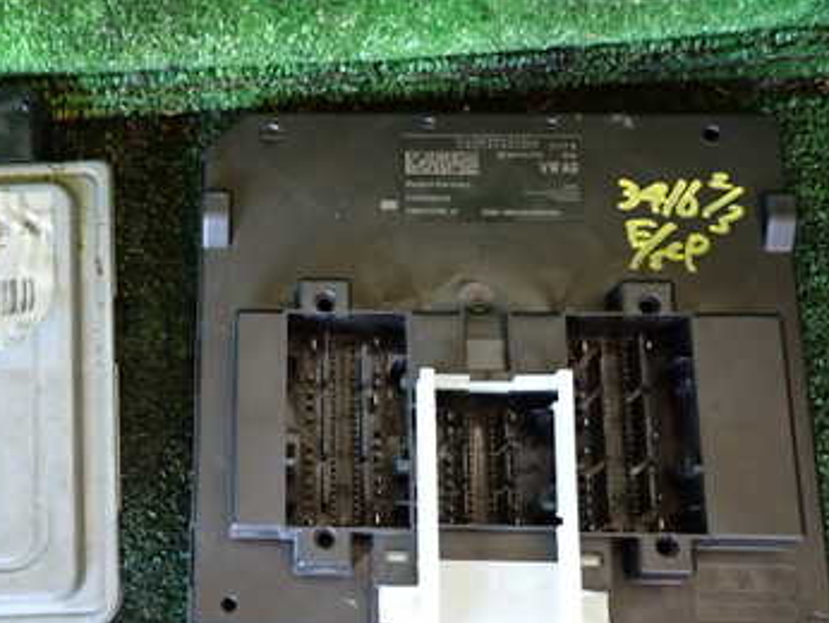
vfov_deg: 28.1
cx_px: 192
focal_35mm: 52
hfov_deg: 35.8
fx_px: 1246
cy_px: 343
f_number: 2.3
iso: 500
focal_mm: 5.4
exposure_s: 1/30
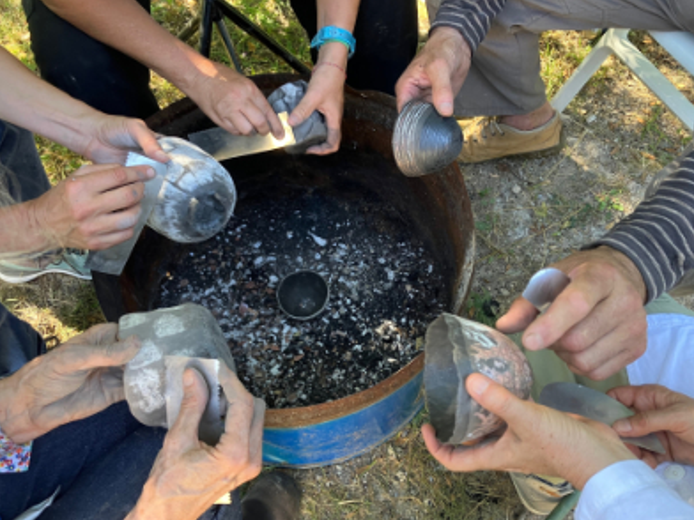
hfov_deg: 60.0
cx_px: 338
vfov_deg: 46.8
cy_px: 277
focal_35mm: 30
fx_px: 601
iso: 80
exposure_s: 1/87
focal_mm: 4
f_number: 1.8
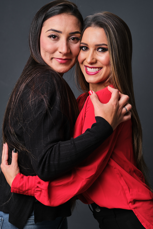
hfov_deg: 18.2
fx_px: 478
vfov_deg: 27.0
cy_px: 114
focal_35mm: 75
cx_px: 76
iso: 160
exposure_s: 1/160
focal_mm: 50
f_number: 4.5
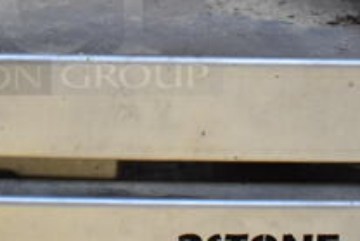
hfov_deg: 24.8
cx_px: 31
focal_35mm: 79
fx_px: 791
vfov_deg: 16.9
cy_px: 3
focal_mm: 18
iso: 2800
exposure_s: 1/30
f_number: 3.5
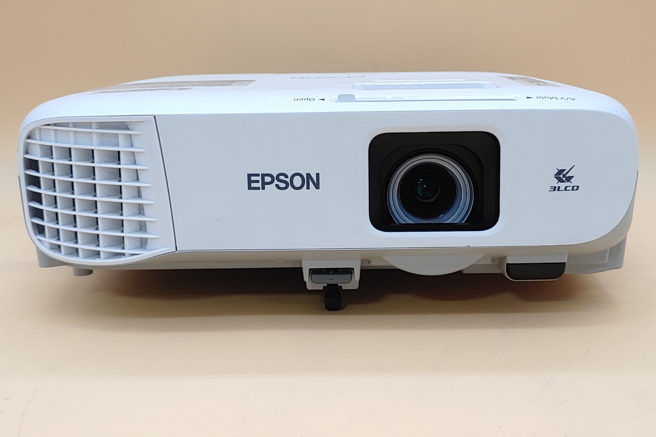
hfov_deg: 41.1
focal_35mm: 48
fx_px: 875
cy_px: 195
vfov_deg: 28.1
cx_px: 329
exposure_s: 1/92
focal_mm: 4.36
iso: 50
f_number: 1.8
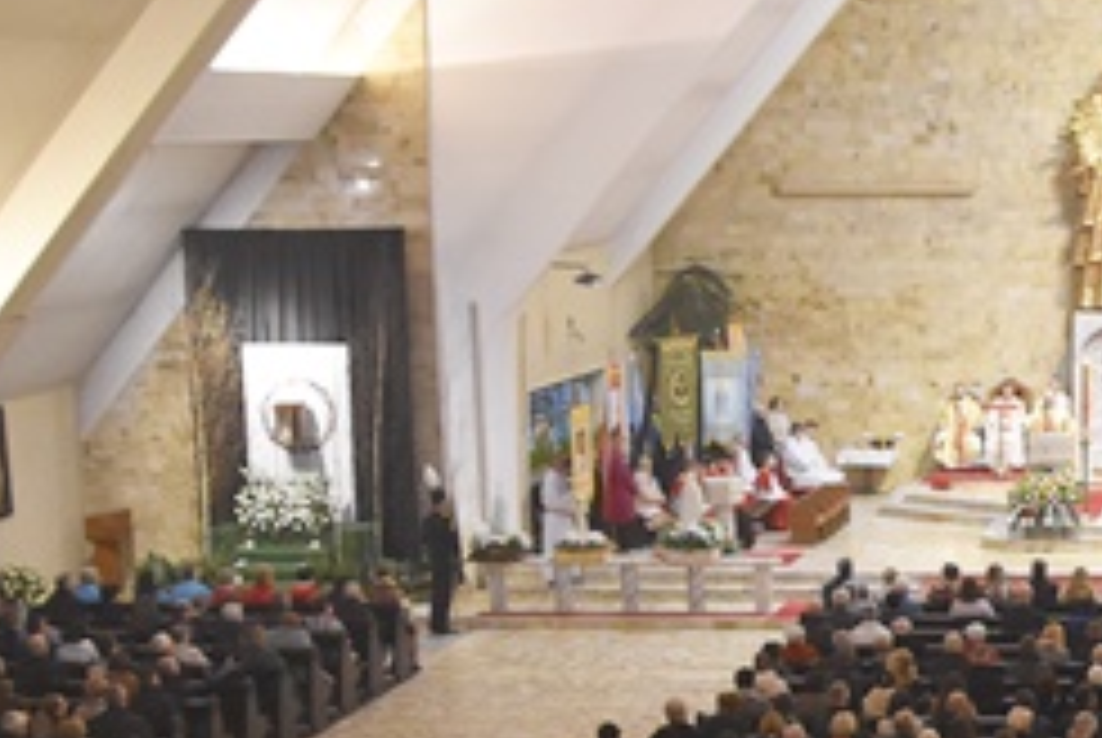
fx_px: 2697
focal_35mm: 88
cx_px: 1381
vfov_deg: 15.4
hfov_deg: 21.2
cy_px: 695
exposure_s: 1/60
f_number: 4
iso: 2200
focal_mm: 18
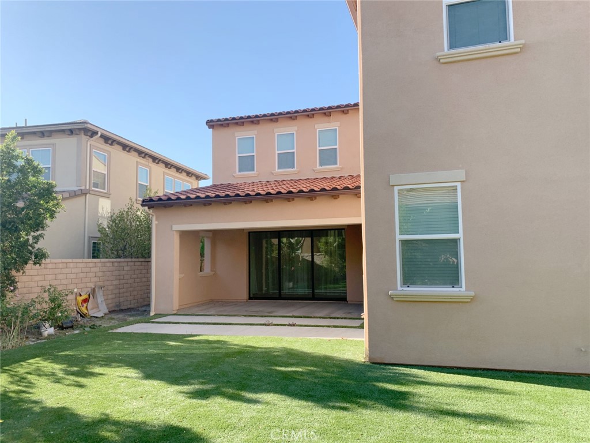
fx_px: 443
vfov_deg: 53.1
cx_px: 295
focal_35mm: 26
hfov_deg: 67.3
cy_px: 222
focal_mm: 4.25
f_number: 1.8
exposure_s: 1/856
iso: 25
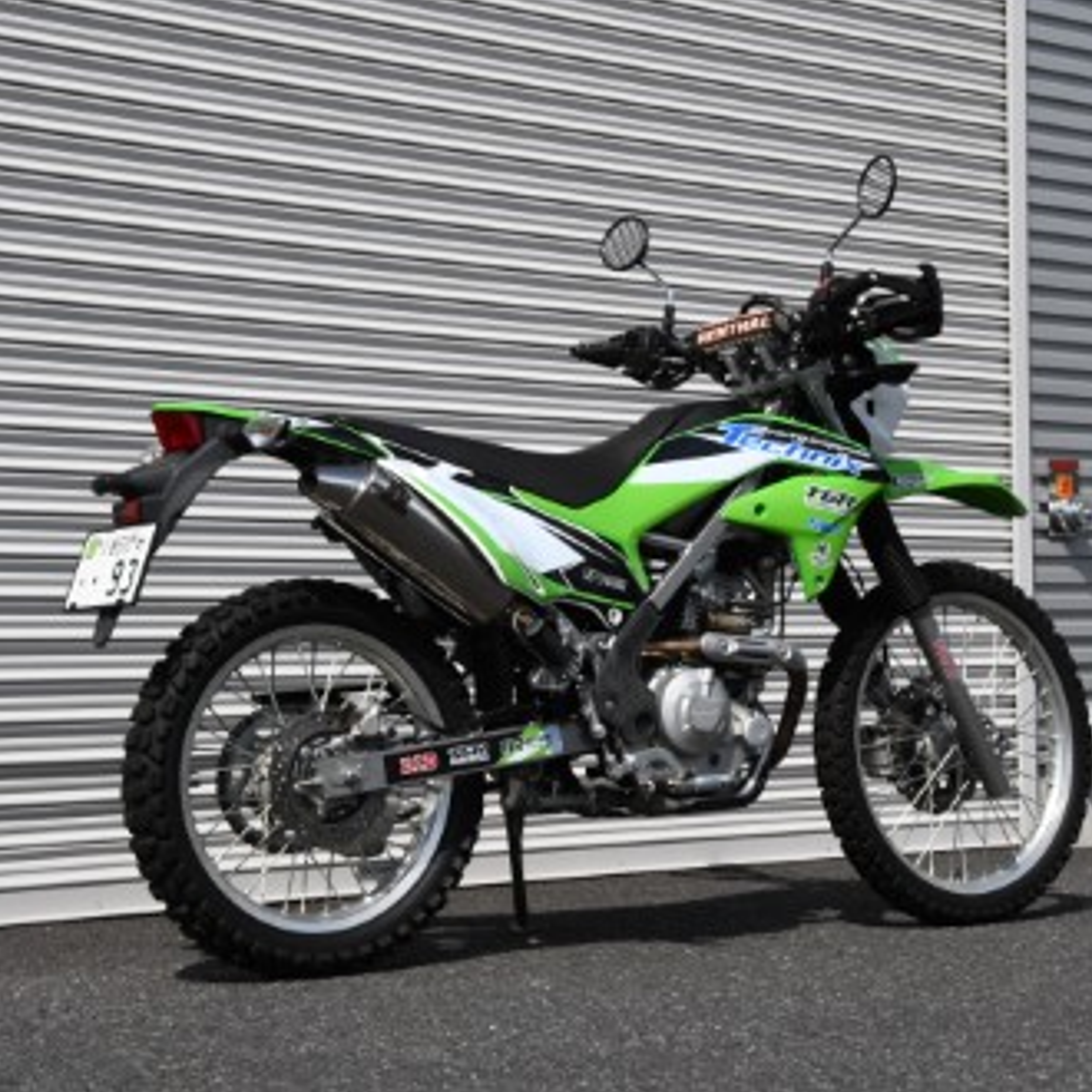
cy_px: 544
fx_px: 2891
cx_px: 662
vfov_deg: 21.4
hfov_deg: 21.4
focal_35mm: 81
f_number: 18
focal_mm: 42
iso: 2000
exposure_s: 1/1000
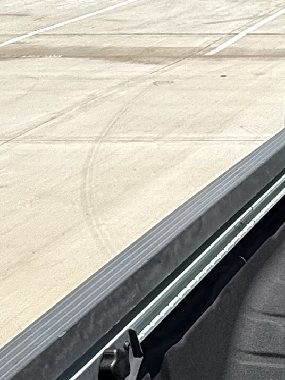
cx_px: 582
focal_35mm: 79
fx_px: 867
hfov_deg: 15.0
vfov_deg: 24.1
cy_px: 330
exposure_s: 1/1312
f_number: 2.2
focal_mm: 2.22
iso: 50
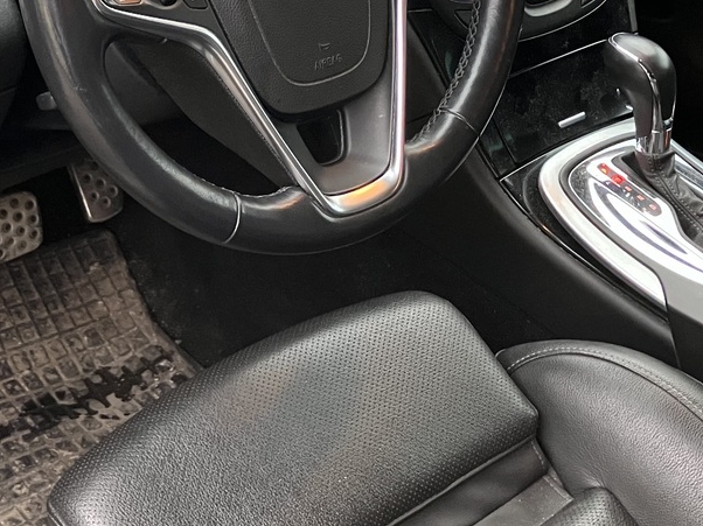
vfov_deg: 21.4
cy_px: 37
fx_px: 1360
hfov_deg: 28.9
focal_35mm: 67
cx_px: 267
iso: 250
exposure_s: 1/60
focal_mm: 3.99
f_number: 1.8
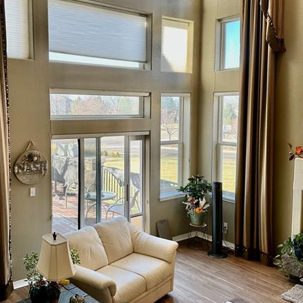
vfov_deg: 44.9
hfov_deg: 44.7
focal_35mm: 37
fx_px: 366
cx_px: 122
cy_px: 135
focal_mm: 6.86
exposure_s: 1/183
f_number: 1.78
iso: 64
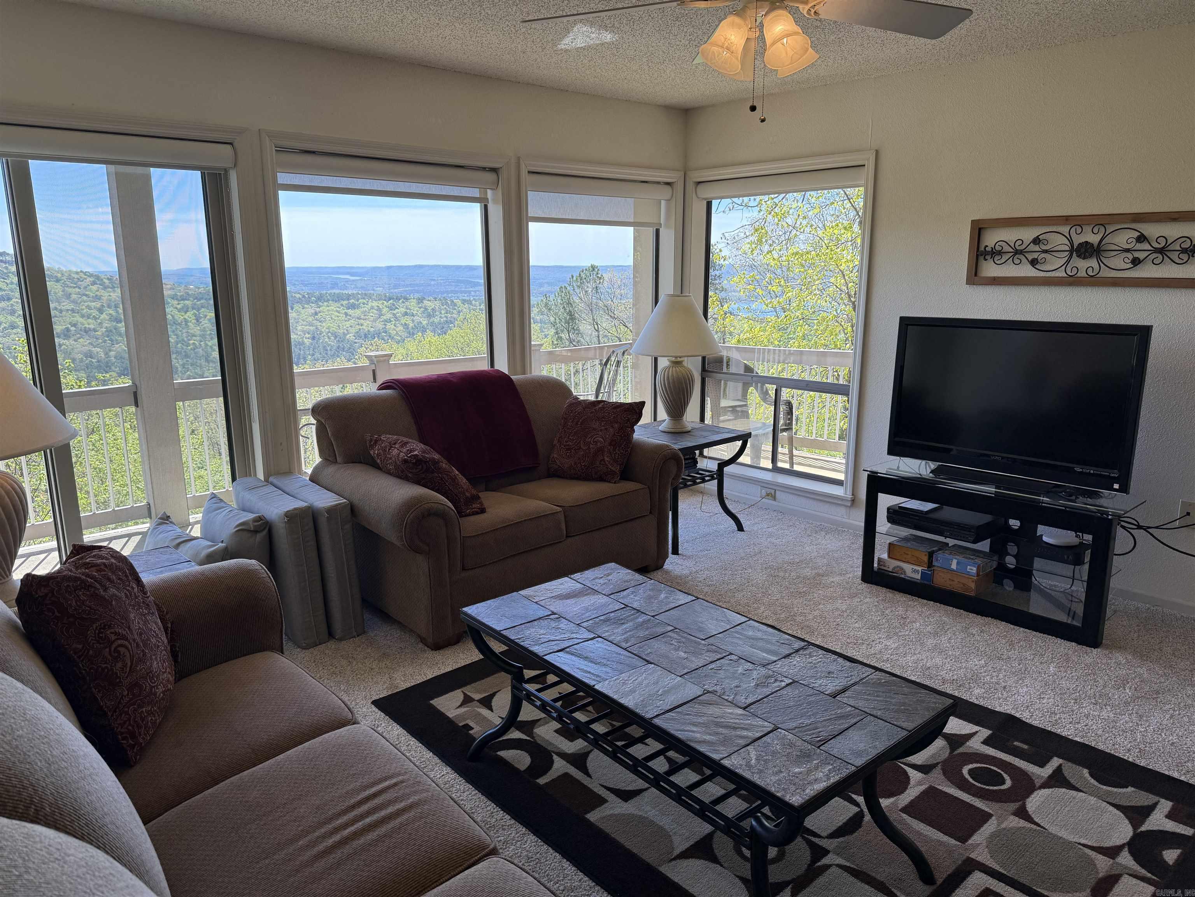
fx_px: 829
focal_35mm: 24
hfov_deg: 71.6
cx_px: 598
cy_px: 448
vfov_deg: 56.8
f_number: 1.78
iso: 100
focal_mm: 6.76
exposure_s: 1/535
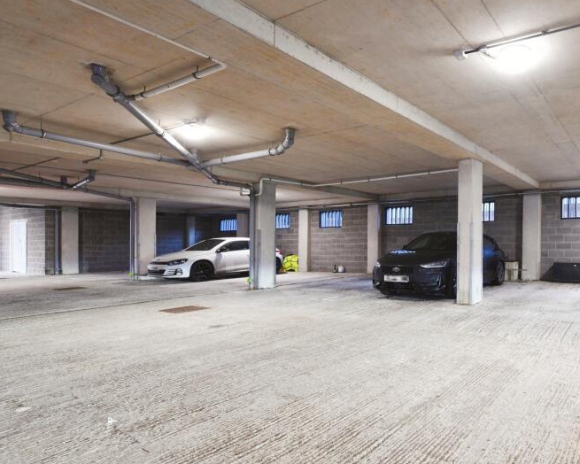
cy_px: 255
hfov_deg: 69.4
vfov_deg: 63.0
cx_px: 445
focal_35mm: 22
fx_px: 378
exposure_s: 1/2.5
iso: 800
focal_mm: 15
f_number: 10
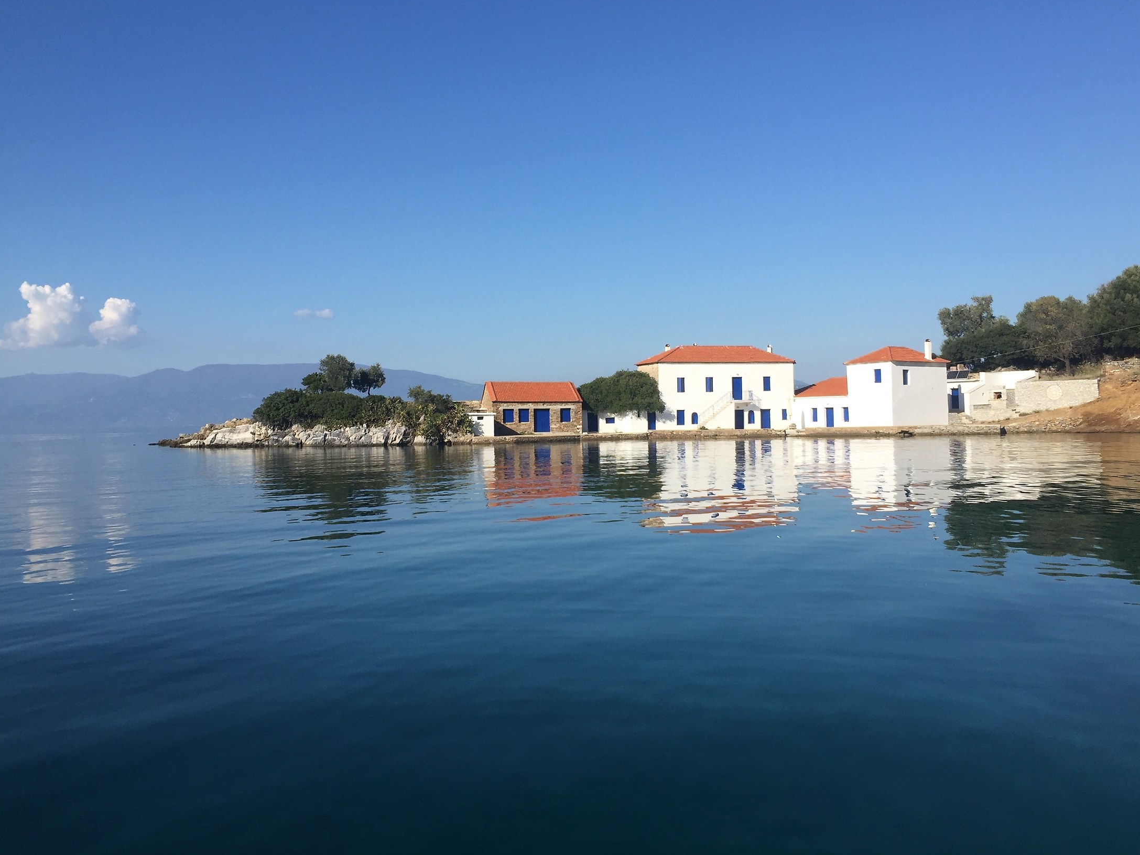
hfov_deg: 56.8
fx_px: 1054
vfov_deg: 44.1
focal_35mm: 32
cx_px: 574
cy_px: 389
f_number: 2.2
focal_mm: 4.15
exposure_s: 1/2326
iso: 32
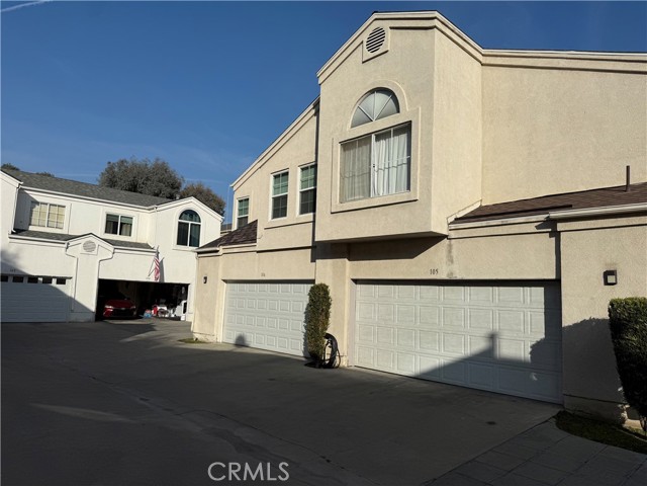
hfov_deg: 71.6
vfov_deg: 56.8
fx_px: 449
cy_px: 243
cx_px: 324
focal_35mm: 24
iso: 64
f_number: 1.78
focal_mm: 6.76
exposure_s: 1/14286
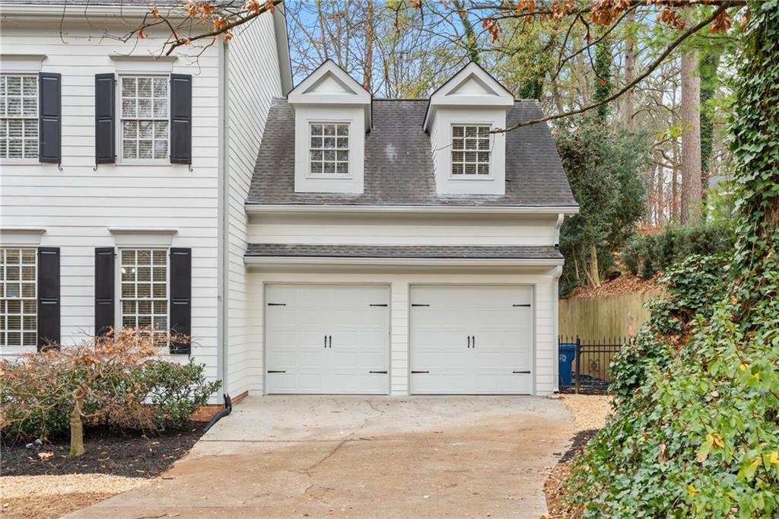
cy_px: 260
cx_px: 390
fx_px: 735
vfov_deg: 38.9
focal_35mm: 34
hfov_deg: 55.8
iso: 1250
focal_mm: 34
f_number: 10
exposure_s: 1/125
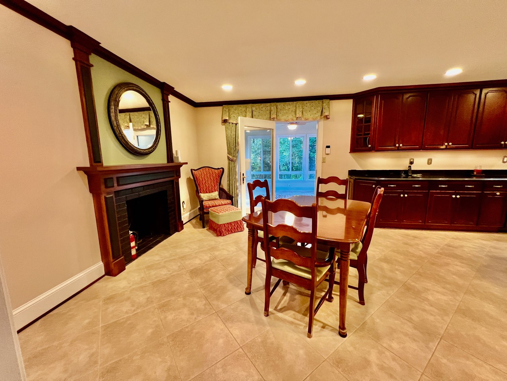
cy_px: 190
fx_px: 190
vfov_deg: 89.9
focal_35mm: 13
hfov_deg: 106.2
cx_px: 254
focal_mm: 1.57
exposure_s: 1/60
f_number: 1.8
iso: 320
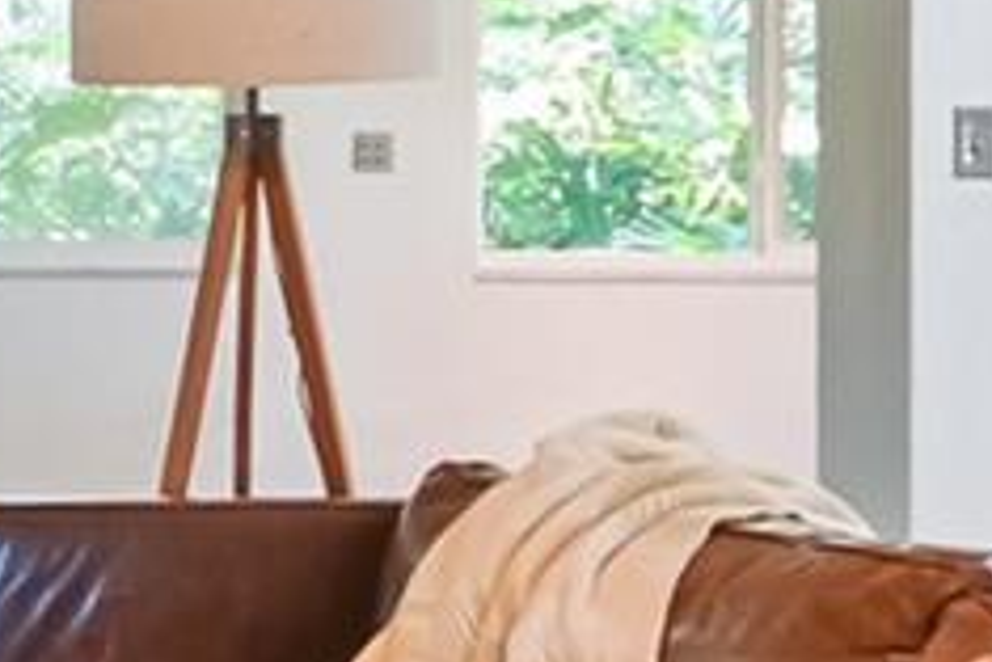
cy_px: 93
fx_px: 2812
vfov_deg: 13.3
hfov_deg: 16.6
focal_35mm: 102
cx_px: -806
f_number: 4
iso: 1000
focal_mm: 10
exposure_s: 1/40
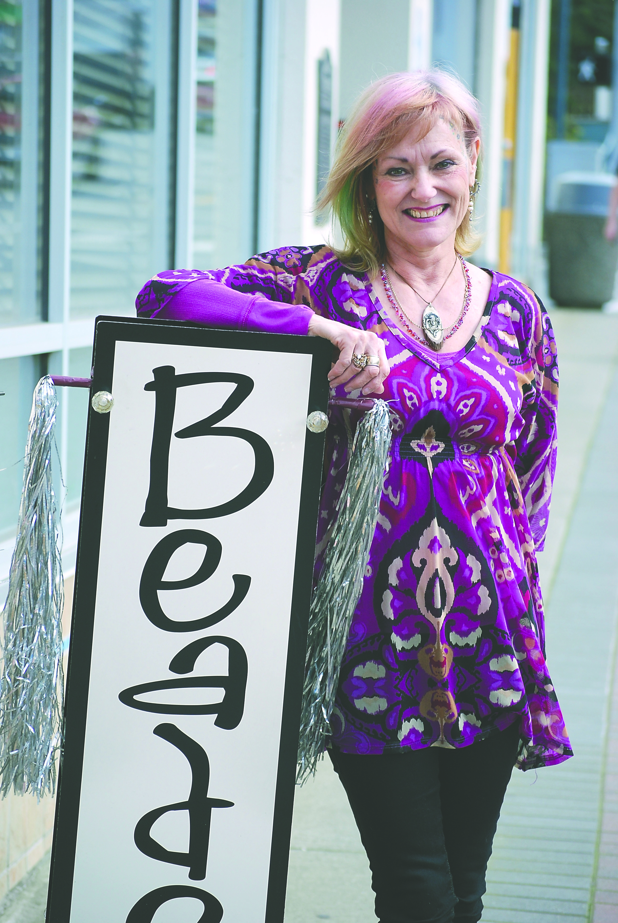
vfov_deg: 16.6
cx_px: 309
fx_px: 3158
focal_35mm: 123
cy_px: 462
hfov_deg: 11.2
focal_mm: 82
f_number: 5
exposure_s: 1/400
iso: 200
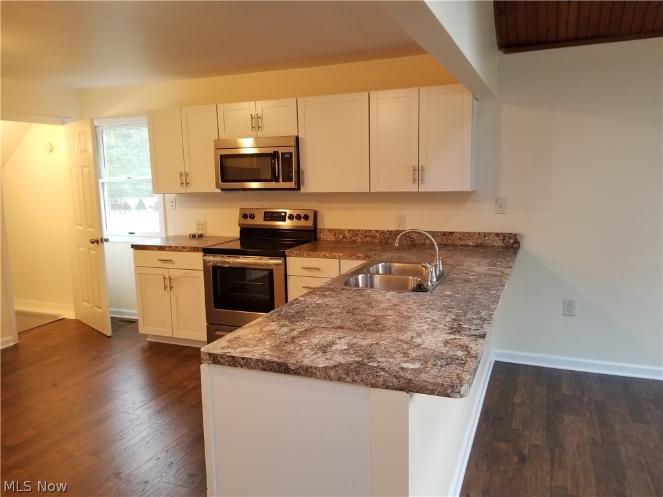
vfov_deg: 53.1
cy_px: 248
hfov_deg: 67.3
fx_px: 498
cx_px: 332
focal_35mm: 26
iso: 160
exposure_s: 1/30
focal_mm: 4.25
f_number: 1.7
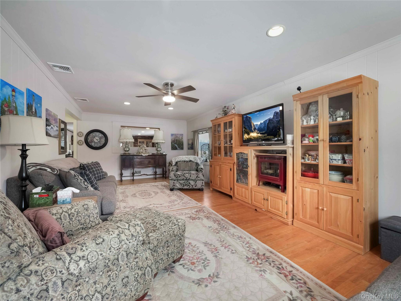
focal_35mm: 14
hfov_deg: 102.1
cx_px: 200
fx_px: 162
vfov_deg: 85.7
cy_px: 150
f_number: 3.2
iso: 800
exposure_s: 1/15
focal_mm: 7
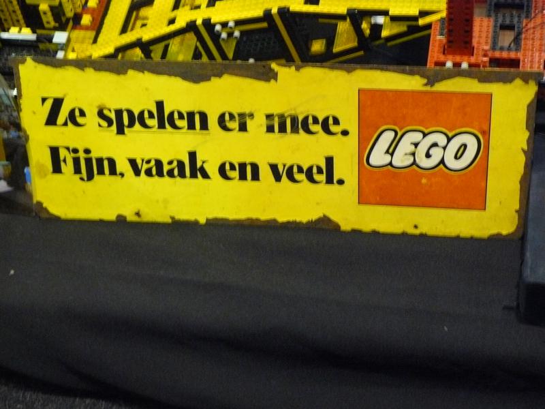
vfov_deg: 19.1
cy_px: 204
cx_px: 272
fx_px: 1212
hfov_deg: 25.3
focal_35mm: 77
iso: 400
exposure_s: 1/13
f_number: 3.2
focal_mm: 12.9
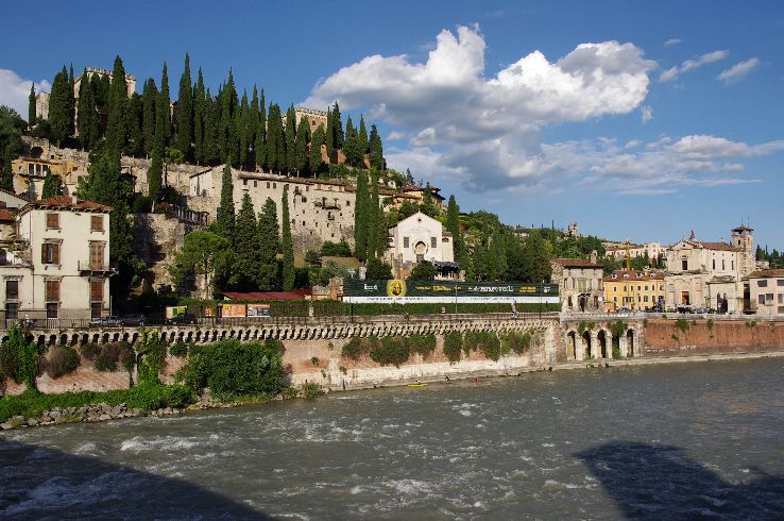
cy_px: 260
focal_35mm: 31
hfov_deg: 60.3
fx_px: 674
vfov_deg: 42.2
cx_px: 392
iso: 200
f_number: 8
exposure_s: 1/400
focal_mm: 21
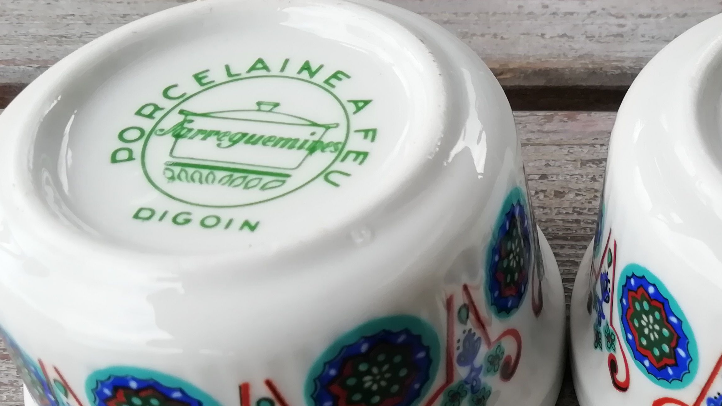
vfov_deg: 23.2
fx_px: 976
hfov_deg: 39.4
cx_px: 548
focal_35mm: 51
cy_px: 322
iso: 50
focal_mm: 3.21
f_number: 2.2
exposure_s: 1/199
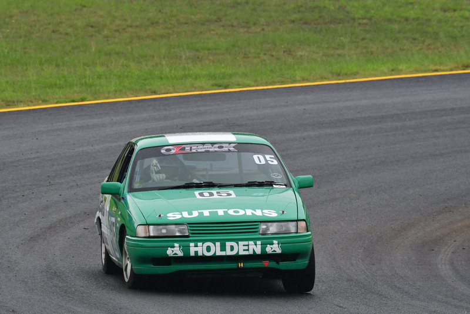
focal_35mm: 600
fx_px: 7836
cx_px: 235
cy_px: 157
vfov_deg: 2.3
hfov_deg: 3.4
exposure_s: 1/640
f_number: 11
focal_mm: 400
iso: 1000
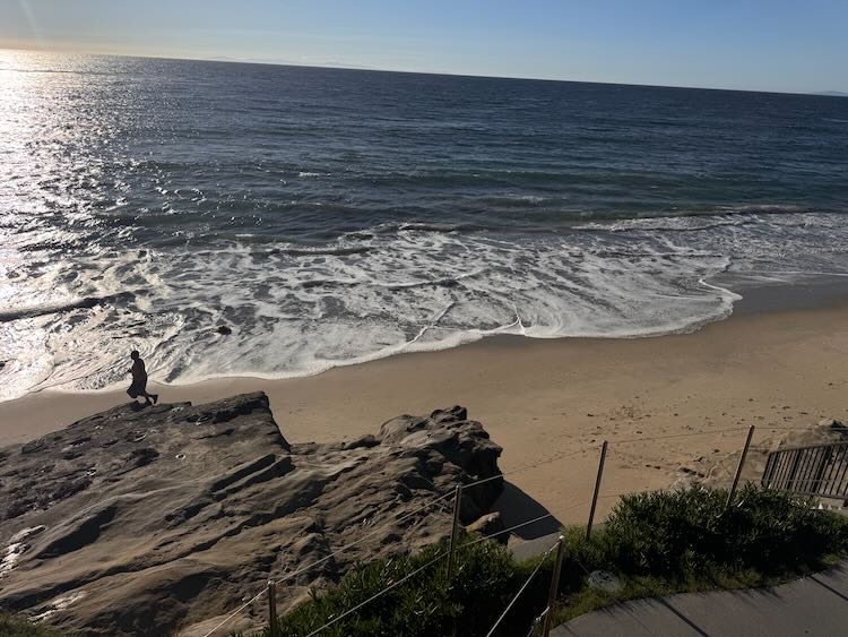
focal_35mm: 24
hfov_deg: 71.6
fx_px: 588
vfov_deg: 56.8
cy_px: 318
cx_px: 424
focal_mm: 6.76
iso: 64
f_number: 1.78
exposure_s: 1/15152
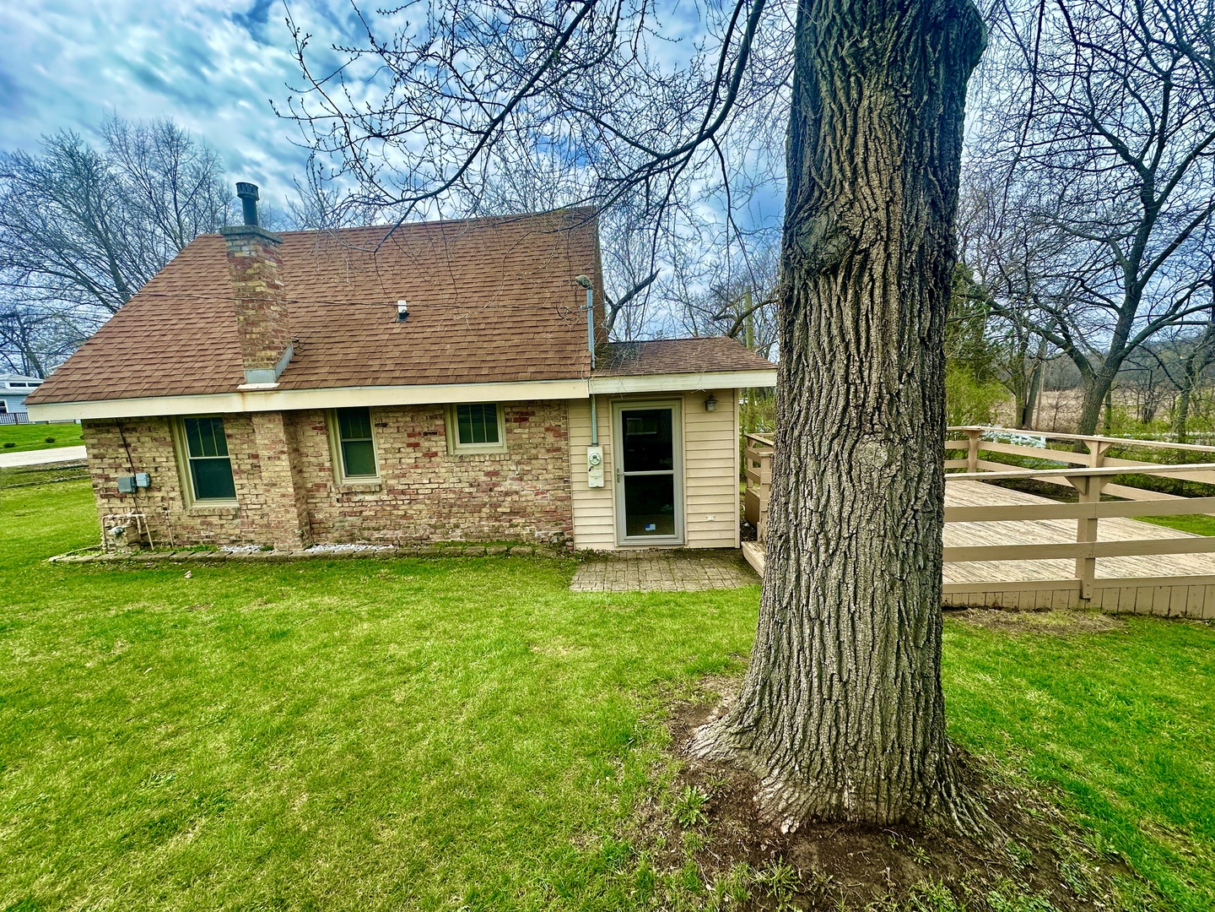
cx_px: 608
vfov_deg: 85.7
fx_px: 491
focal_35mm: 14
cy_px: 456
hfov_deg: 102.1
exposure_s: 1/716
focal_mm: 2.22
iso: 40
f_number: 2.2
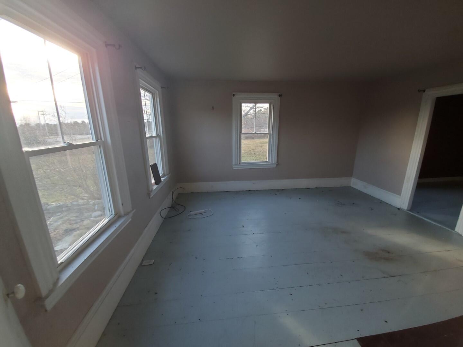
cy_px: 174
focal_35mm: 13
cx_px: 232
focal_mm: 1.8
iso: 125
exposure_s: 1/59
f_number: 2.2
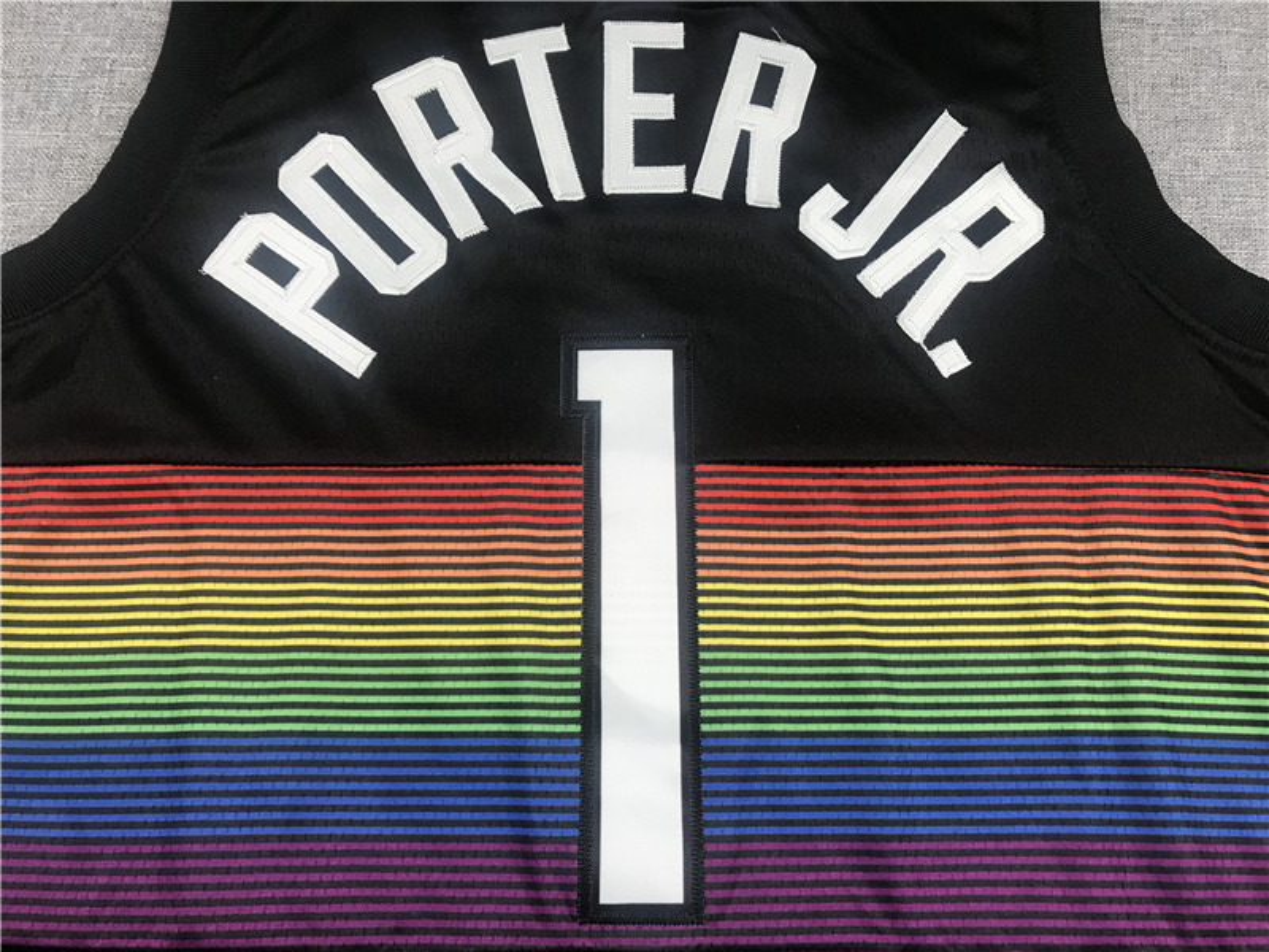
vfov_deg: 49.7
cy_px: 476
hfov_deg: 63.4
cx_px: 634
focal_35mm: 28
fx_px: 1026
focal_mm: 3.99
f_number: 1.8
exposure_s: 1/33
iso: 25
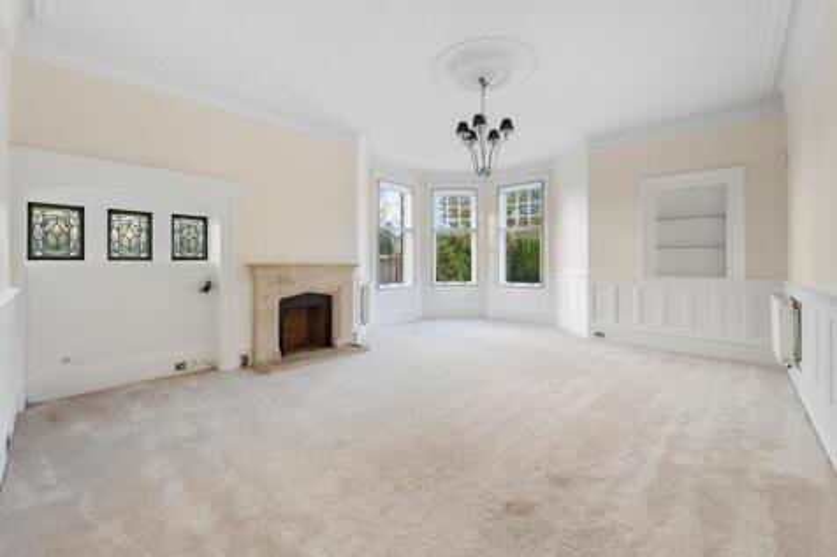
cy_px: 278
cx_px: 418
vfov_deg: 81.2
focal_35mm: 14
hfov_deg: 104.3
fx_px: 325
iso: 640
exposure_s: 1/5
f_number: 8
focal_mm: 14
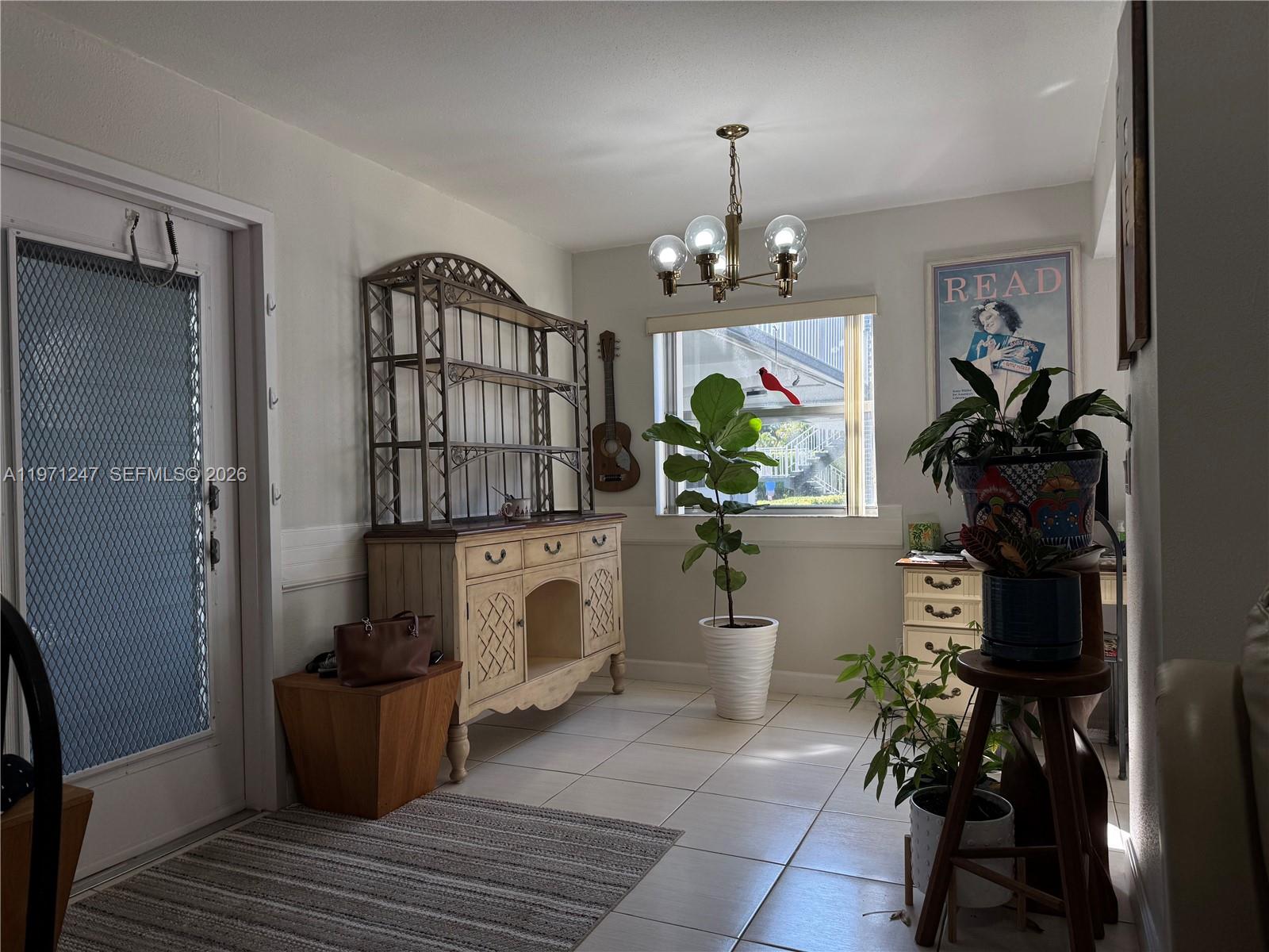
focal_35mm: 24
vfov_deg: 56.8
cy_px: 476
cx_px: 634
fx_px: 880
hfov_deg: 71.6
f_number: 1.78
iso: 80
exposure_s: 1/621
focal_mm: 6.76
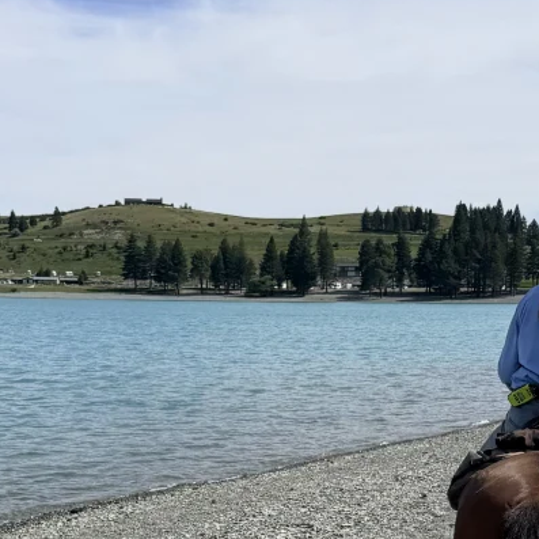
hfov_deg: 22.5
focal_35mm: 77
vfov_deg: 21.8
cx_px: 266
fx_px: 1356
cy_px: 523
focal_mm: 6.76
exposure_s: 1/8130
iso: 80
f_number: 1.78
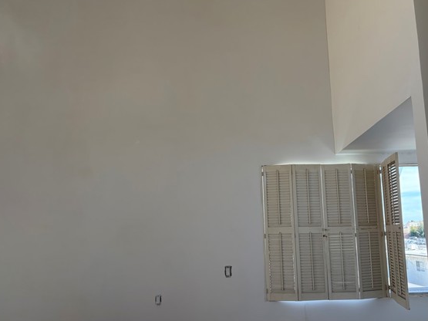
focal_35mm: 30
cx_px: 238
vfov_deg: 46.7
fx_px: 371
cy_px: 179
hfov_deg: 59.8
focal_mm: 5.96
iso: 64
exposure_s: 1/333
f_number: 1.6
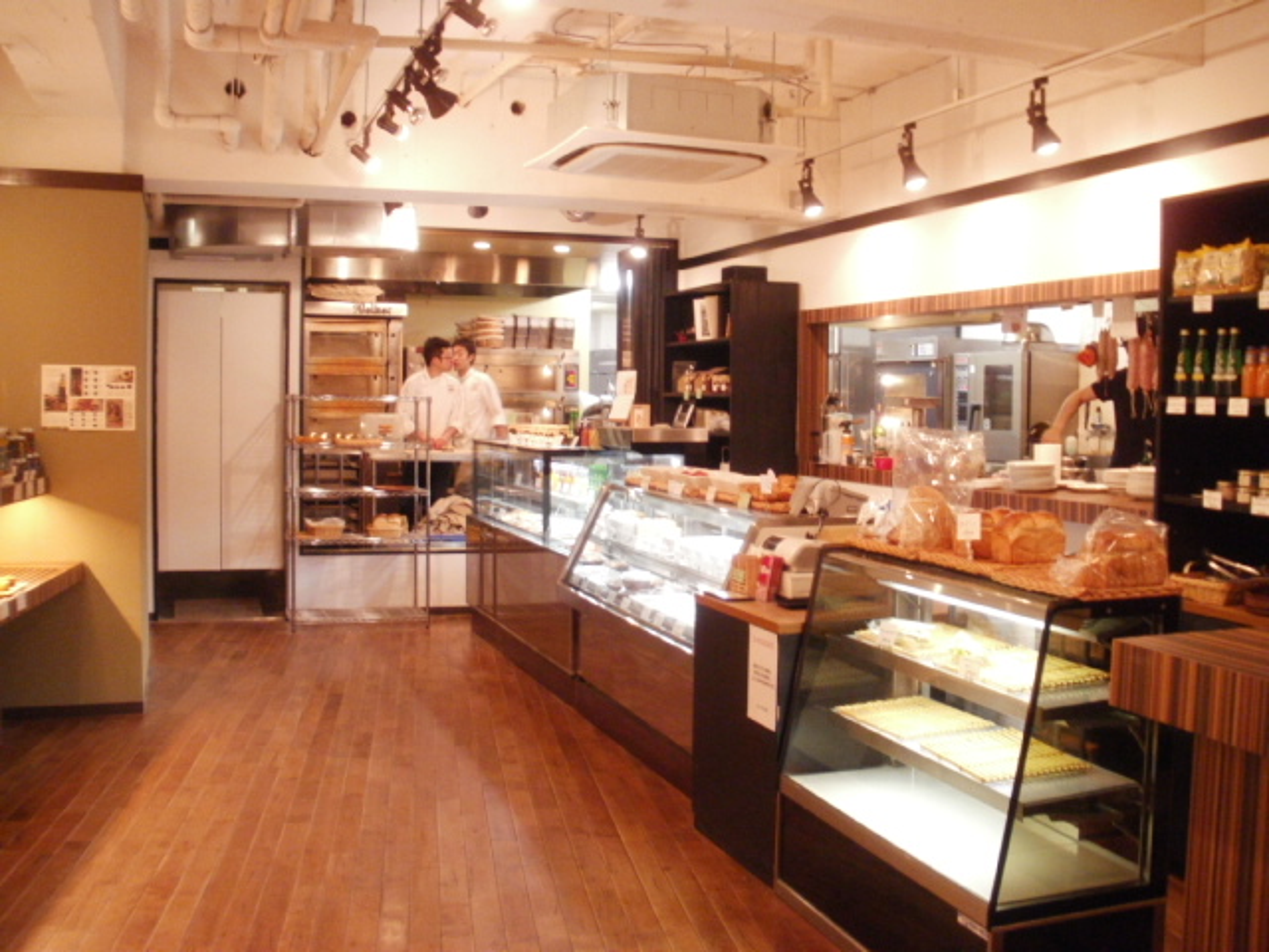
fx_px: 1320
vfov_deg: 39.7
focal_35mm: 36
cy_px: 476
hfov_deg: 51.4
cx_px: 634
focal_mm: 6.3
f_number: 3.5
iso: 400
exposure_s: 1/20
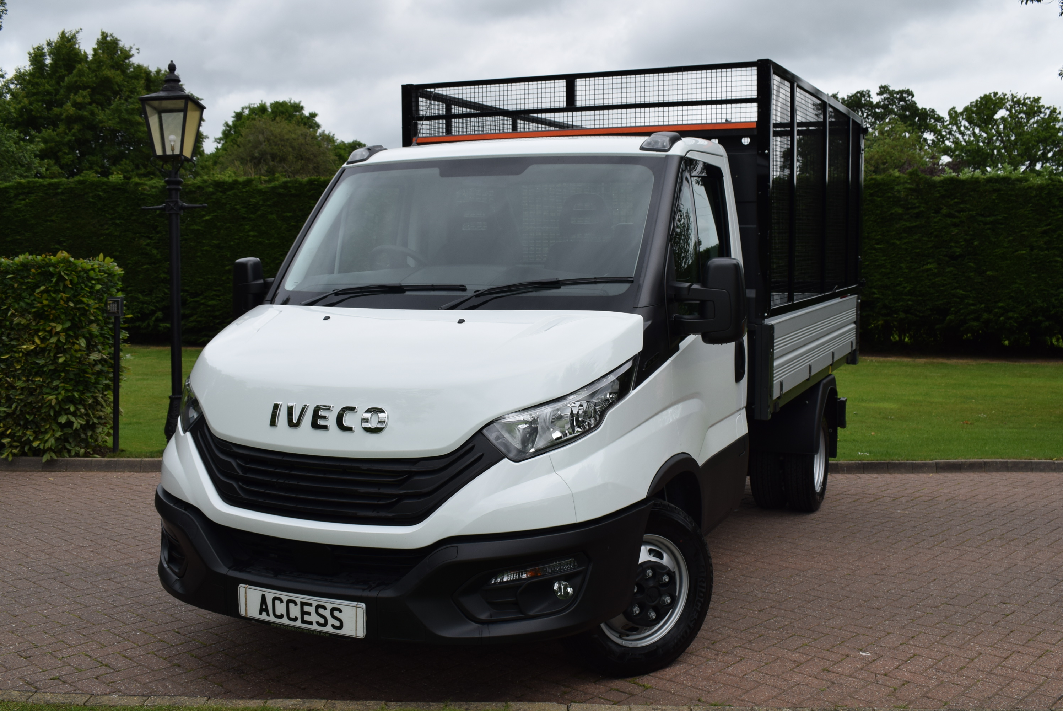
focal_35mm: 38
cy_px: 356
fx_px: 1108
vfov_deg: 35.6
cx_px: 532
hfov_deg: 51.2
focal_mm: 25
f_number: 9
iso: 200
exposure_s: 1/320
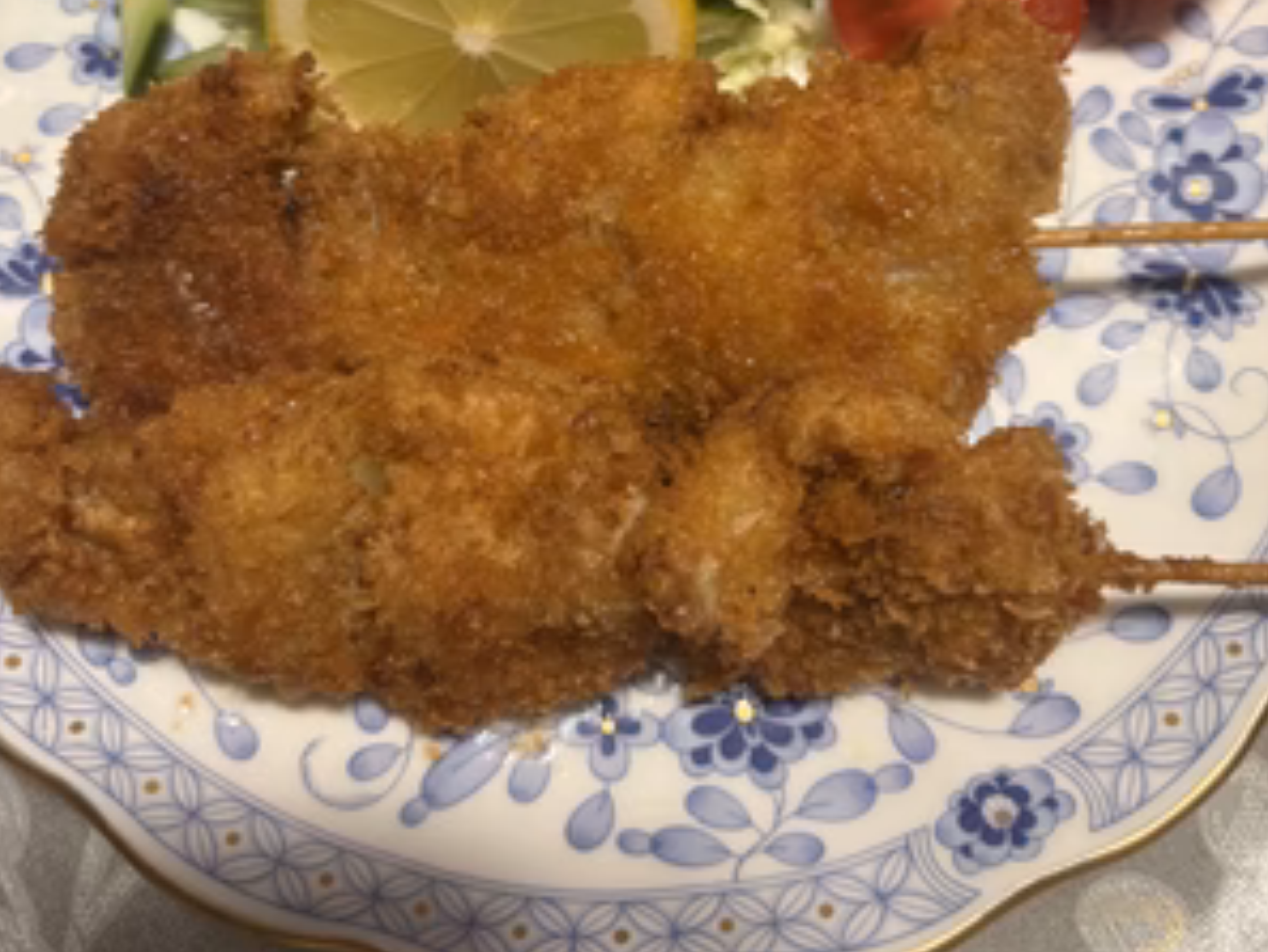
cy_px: 282
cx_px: 636
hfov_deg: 52.6
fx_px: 1283
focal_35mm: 35
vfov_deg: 40.0
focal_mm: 5.96
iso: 125
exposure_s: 1/50
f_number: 1.6
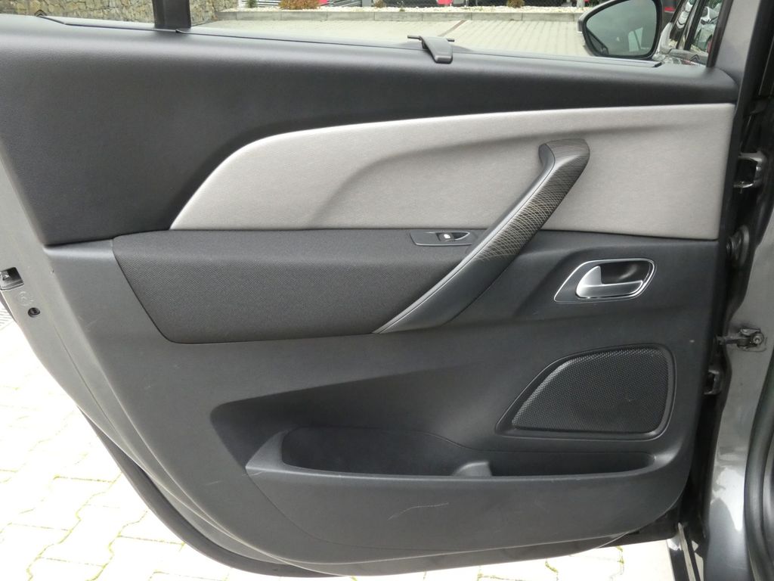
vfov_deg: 37.7
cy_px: 290
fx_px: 850
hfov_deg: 49.0
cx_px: 387
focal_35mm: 38
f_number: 5.6
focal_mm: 6.8
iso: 640
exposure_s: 1/80
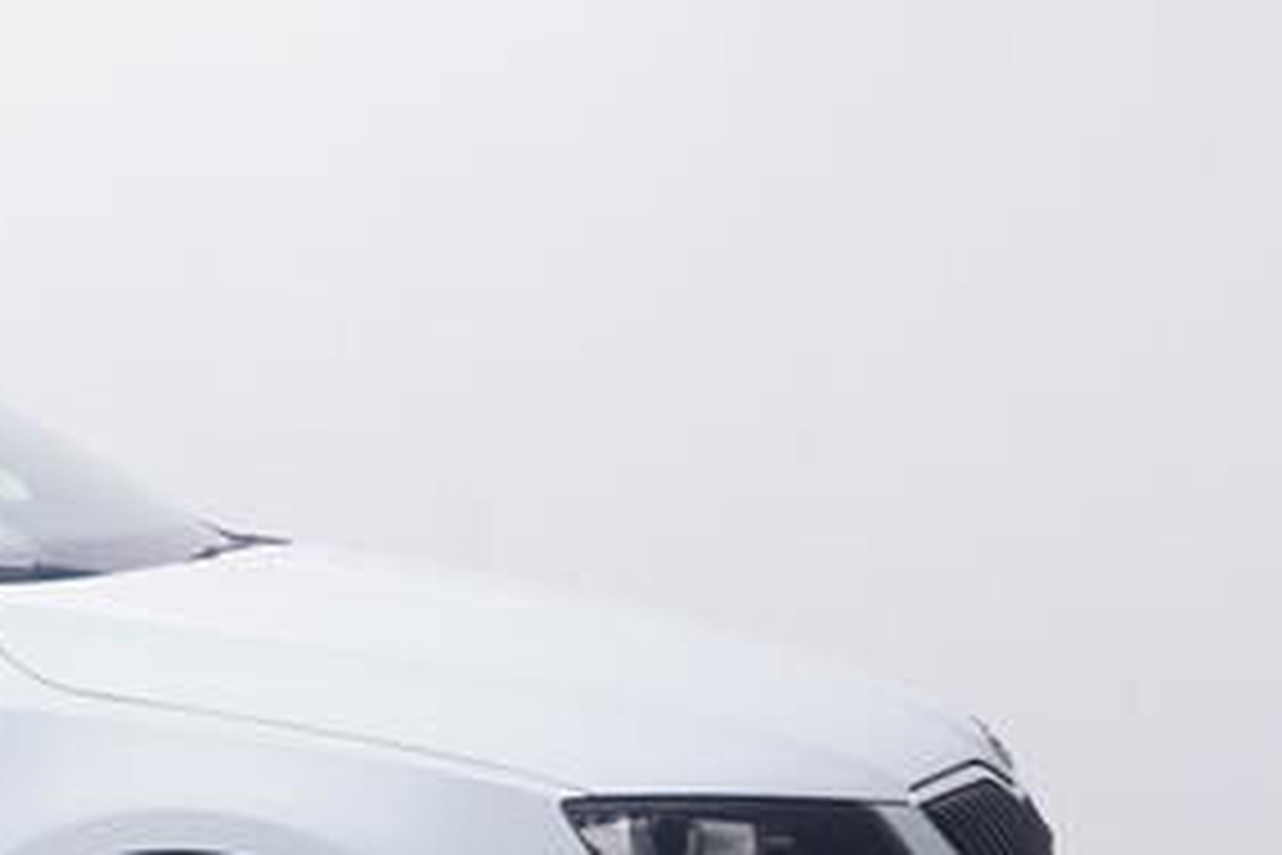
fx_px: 2877
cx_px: -535
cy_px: 742
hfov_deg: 21.7
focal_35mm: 81
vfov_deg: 16.7
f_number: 5
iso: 200
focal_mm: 15
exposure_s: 1/80
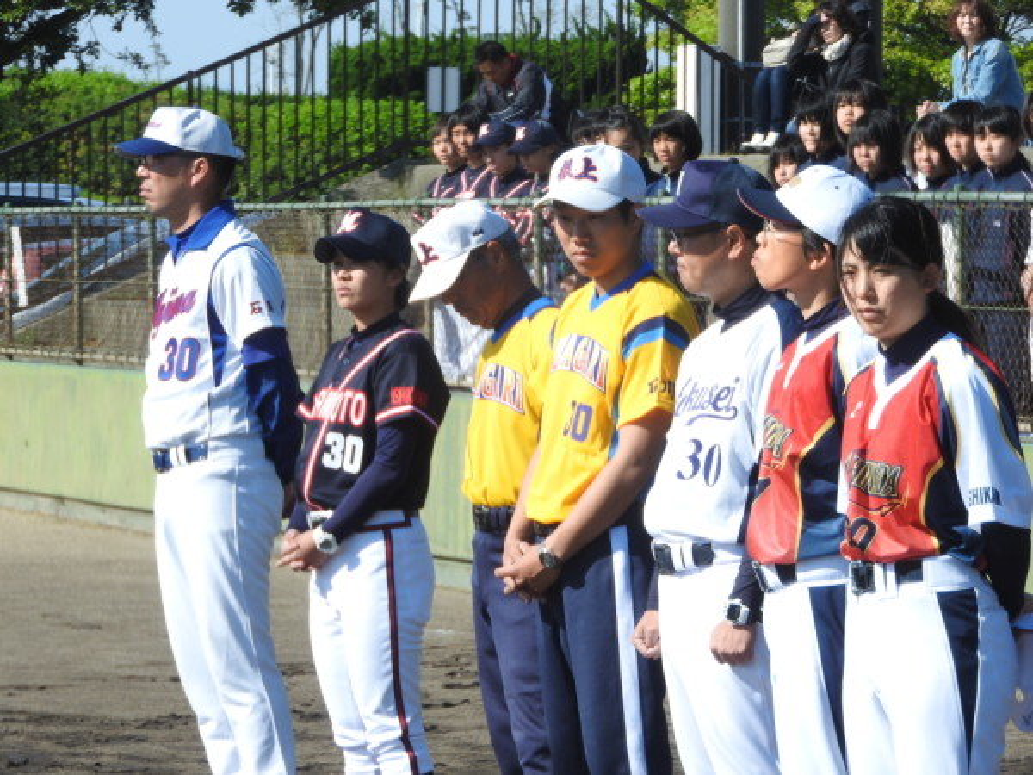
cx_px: 516
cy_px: 388
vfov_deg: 5.5
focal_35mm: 270
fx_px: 8057
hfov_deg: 7.3
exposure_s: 1/400
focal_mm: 48.4
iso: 100
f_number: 5.5
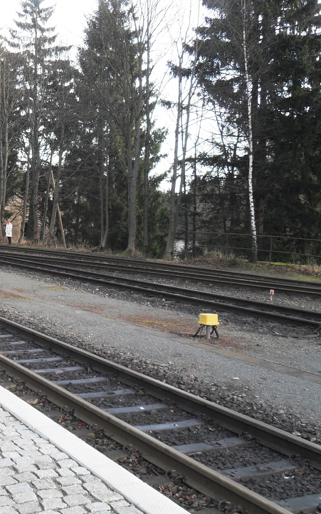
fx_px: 700
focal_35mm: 50
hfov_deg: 24.8
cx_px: 16
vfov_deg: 40.3
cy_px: 256
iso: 100
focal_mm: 6.2
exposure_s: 1/90
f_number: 2.8
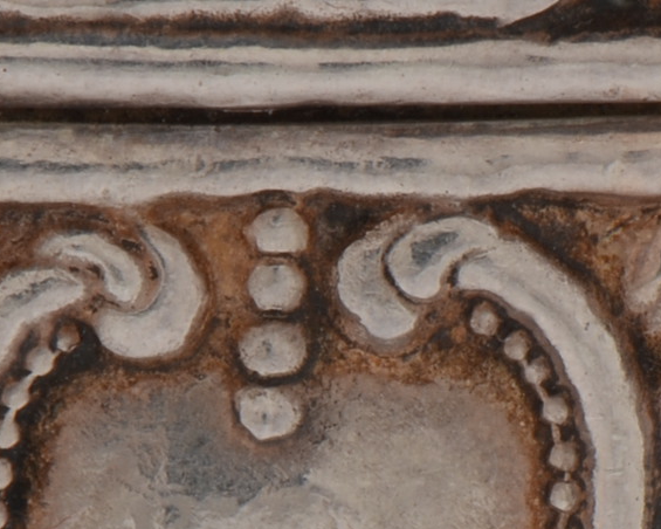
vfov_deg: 3.0
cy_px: 693
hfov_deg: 3.7
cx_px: 478
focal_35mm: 521
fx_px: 10193
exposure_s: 1/125
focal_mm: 85
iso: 200
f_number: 18
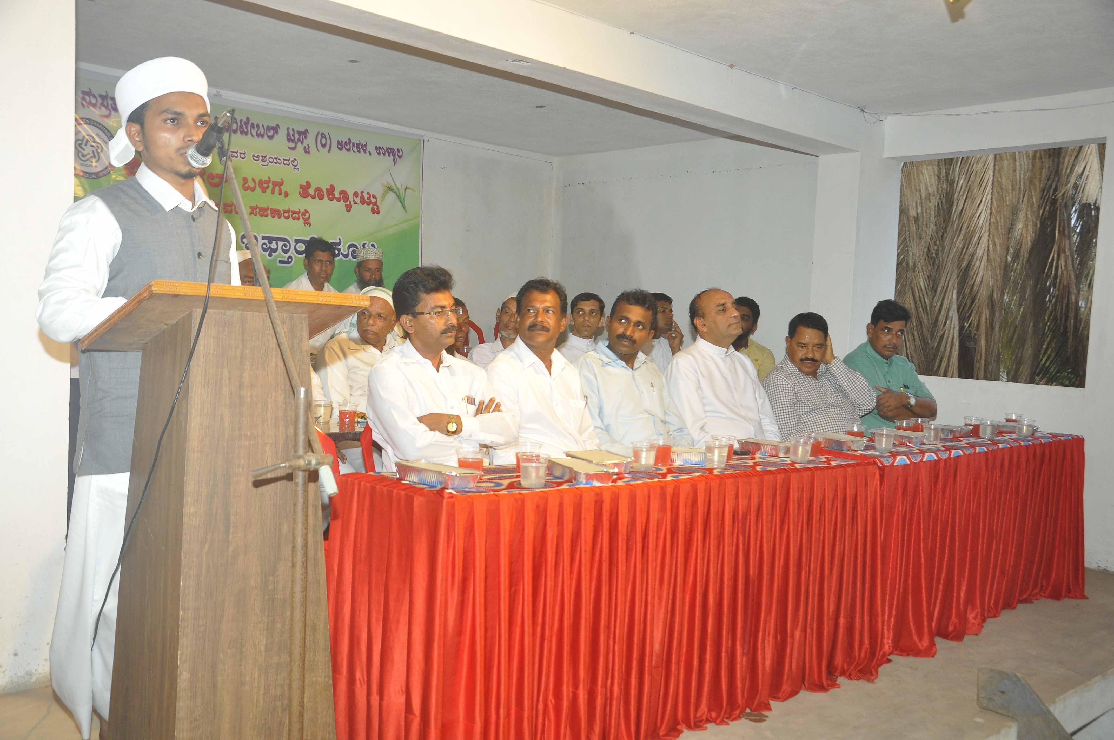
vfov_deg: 39.9
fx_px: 1020
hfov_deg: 57.3
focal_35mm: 33
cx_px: 557
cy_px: 370
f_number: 5
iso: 800
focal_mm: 22
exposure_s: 1/50
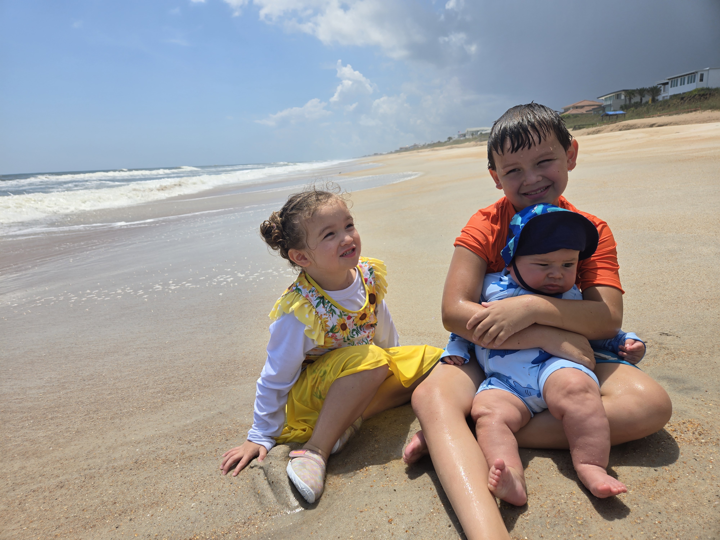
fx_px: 478
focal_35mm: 23
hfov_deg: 73.9
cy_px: 270
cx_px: 360
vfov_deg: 58.9
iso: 25
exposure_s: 1/2820
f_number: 1.8
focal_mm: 5.4
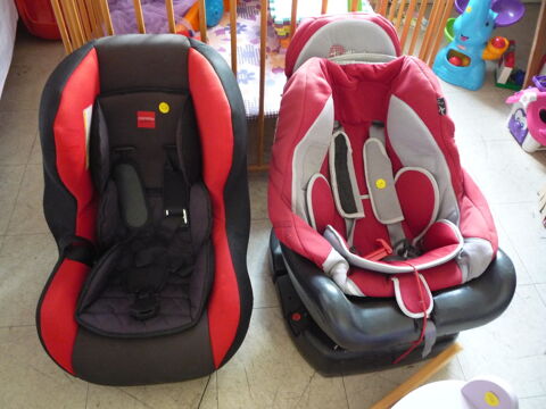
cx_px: 273
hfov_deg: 60.0
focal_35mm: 30
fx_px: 473
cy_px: 204
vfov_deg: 46.8
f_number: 3.3
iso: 400
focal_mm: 5.2
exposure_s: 1/10
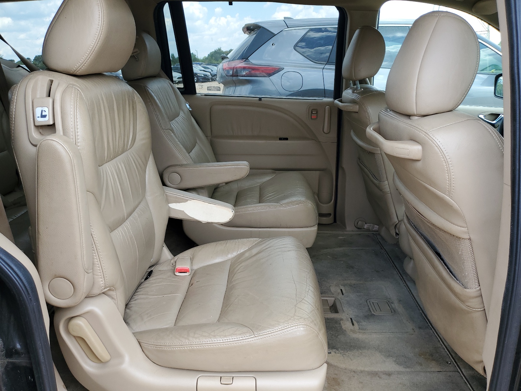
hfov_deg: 67.3
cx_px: 260
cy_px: 196
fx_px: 391
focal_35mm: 26
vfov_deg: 53.1
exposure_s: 1/385
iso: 50
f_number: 1.5
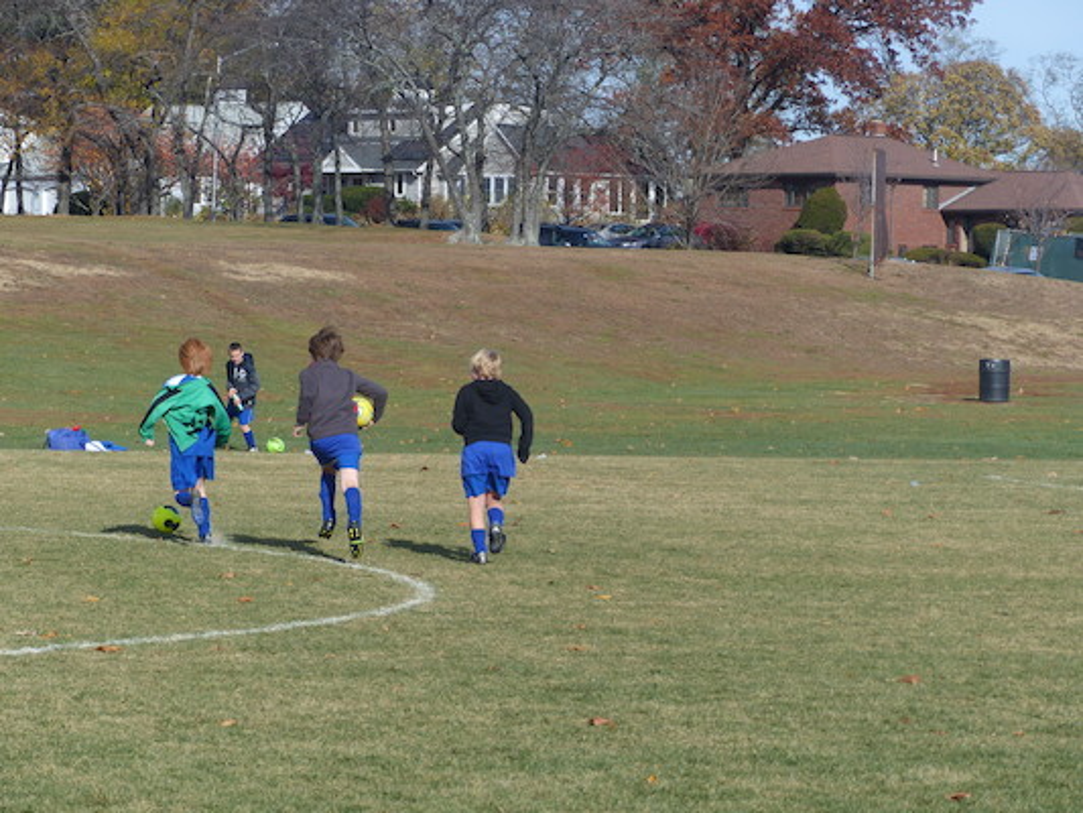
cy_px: 406
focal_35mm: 140
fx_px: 4381
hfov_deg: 14.1
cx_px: 542
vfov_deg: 10.6
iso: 100
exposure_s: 1/500
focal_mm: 25.2
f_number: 3.2
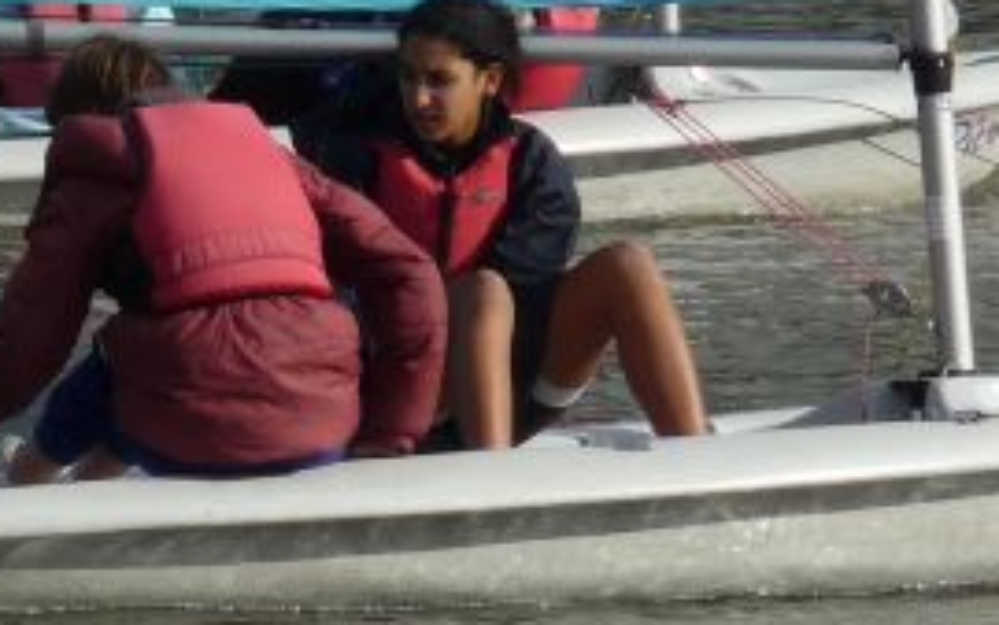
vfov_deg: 1.4
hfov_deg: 2.2
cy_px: 166
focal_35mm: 951
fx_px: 25903
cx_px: 240
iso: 100
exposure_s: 1/800
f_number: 4.9
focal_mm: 47
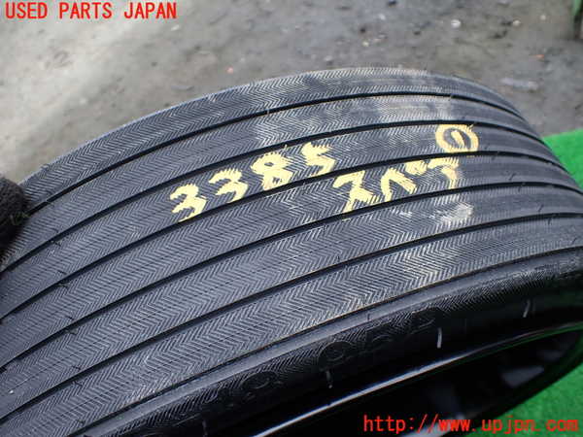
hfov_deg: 60.0
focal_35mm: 30
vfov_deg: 46.8
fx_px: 505
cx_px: 292
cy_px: 218
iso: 100
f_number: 2.3
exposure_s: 1/125
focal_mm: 5.4
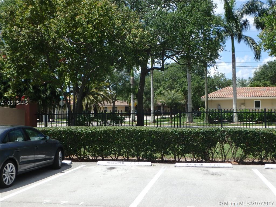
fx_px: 311
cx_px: 138
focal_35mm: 39
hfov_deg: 47.9
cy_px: 104
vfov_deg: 36.8
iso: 125
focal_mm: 6.9
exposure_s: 1/500
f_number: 5.1
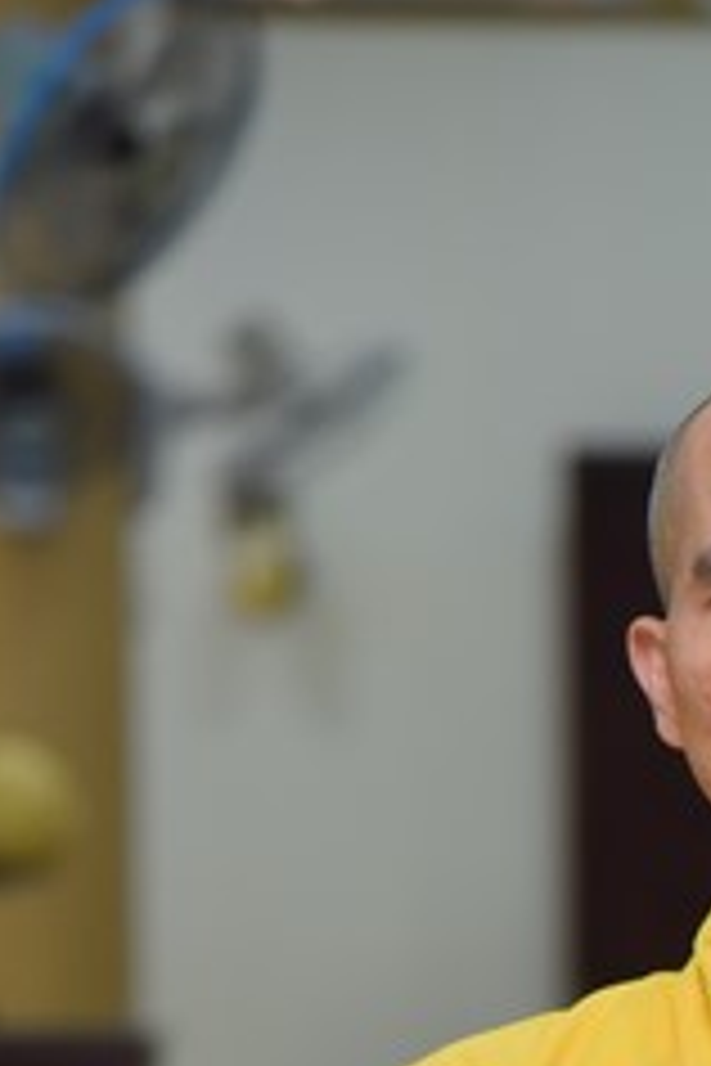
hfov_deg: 4.2
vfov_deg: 6.2
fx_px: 9746
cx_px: 898
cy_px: 1309
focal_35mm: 329
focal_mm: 120
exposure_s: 1/100
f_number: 4
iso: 800
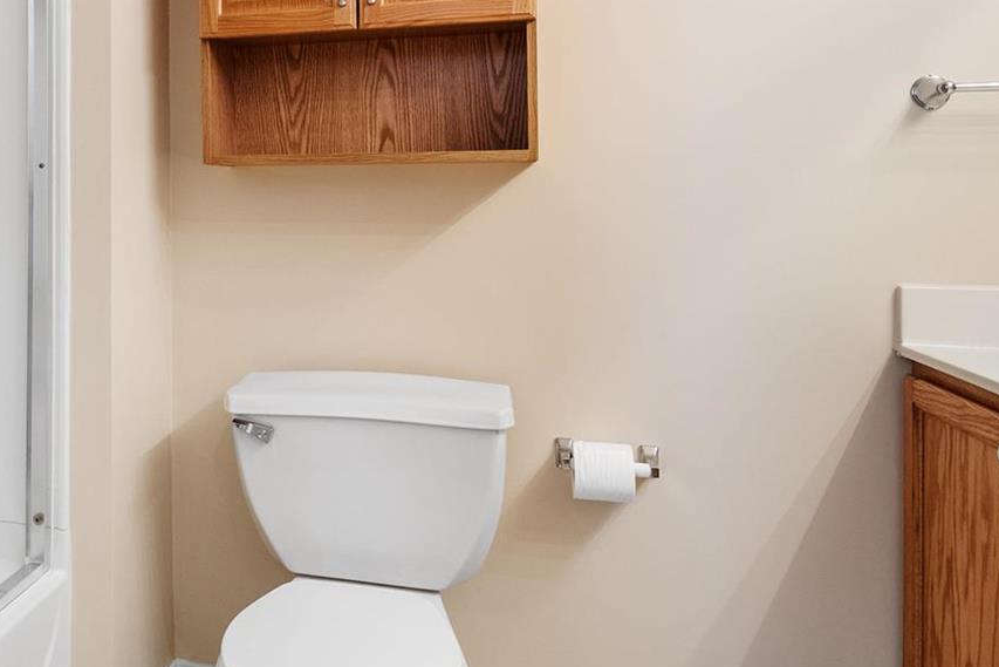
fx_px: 833
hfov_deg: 57.8
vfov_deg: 43.1
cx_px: 218
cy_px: 230
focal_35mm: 30
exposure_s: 1/15
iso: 400
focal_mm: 8
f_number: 6.3
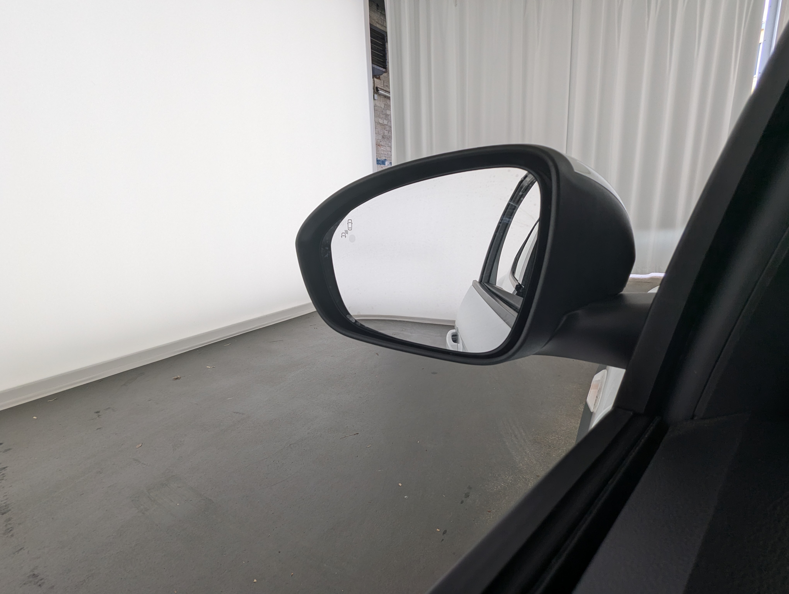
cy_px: 297
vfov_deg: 78.2
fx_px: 365
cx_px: 394
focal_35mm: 16
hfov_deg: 94.4
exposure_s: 1/142
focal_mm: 2.35
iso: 55
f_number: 2.2
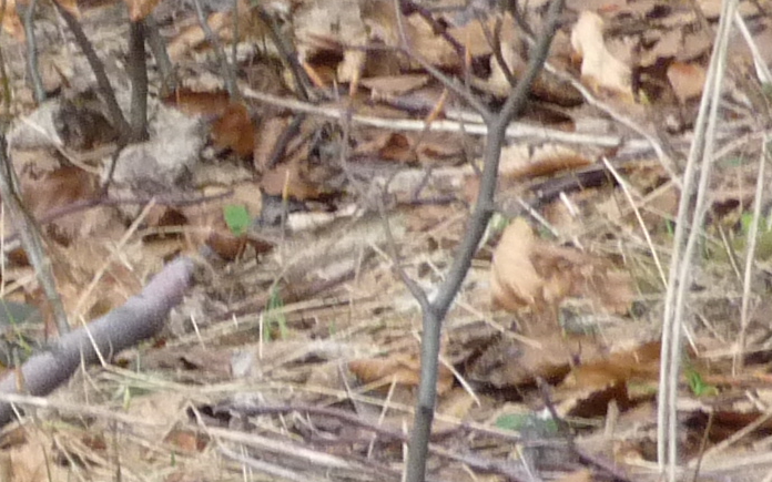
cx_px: -477
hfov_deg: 3.5
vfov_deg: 2.2
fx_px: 12476
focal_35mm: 593
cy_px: 255
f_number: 4.7
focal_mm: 19.1
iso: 250
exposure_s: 1/100
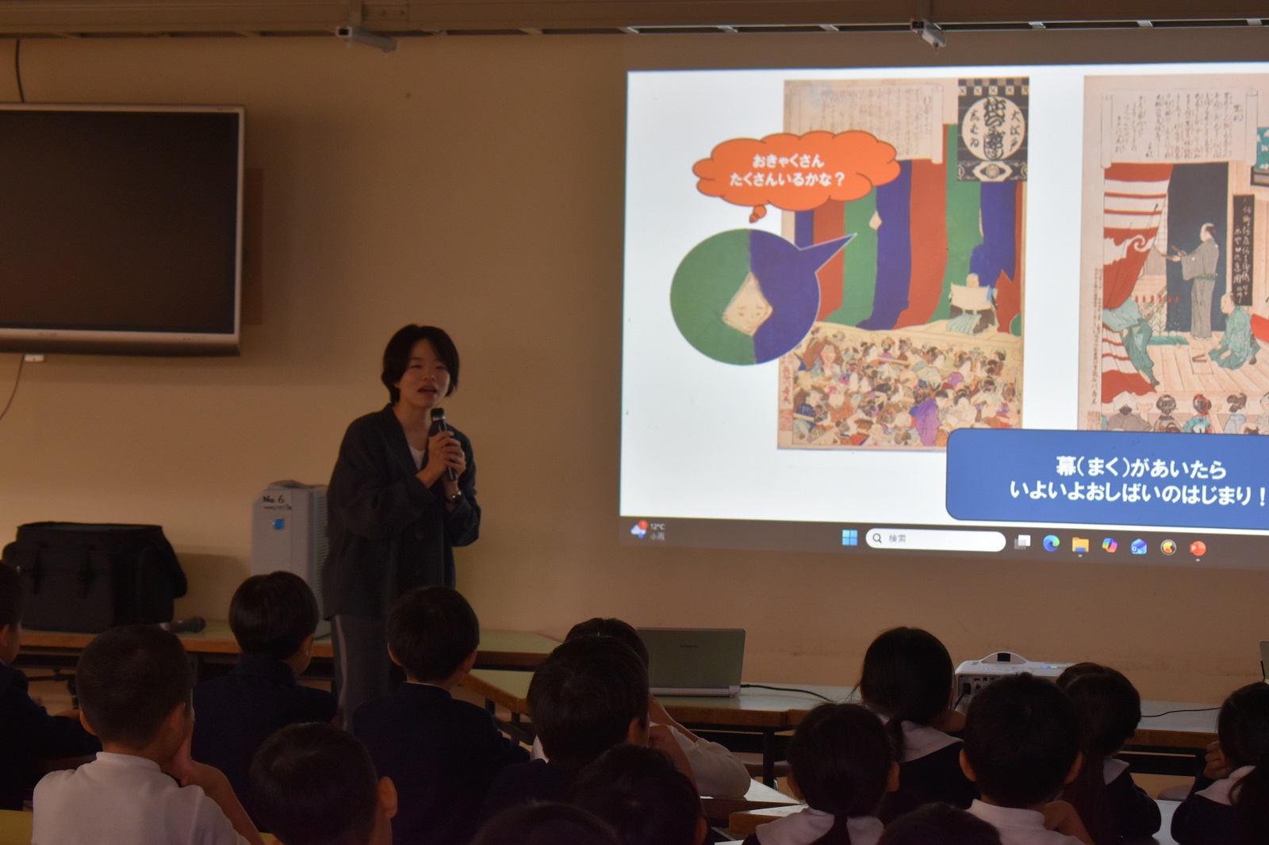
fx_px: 2907
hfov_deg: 24.6
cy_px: 422
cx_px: 634
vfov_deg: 16.5
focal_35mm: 82
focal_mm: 55
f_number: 5.6
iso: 1250
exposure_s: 1/60
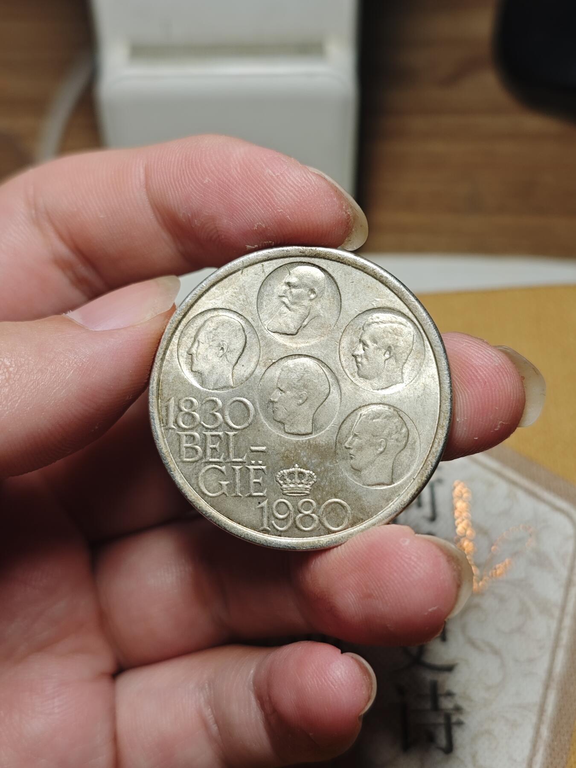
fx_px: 998
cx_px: 288
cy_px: 384
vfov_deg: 42.1
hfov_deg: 32.2
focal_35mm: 45
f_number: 1.6
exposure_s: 1/100
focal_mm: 6.55
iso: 64
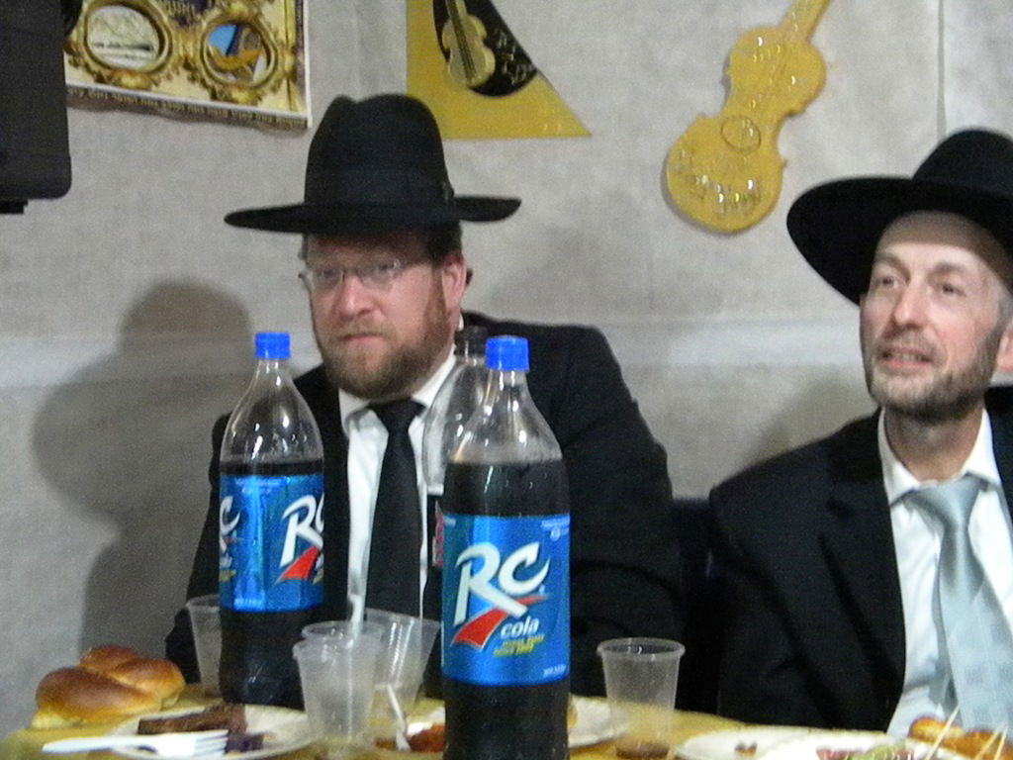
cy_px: 380
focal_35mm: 56
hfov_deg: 34.3
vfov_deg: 26.1
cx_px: 506
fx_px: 1639
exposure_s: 1/33.8
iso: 3200
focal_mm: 10.1
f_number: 4.1
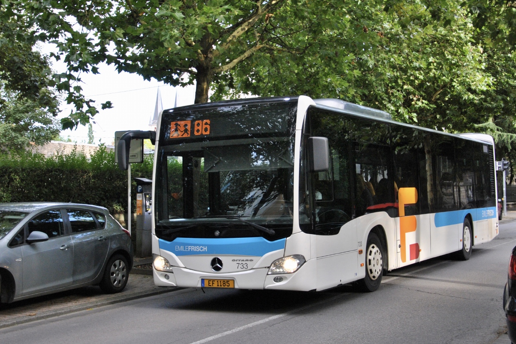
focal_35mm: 46
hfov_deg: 42.7
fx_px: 659
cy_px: 173
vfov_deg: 29.3
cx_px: 258
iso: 560
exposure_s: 1/500
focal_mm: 30
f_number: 4.2
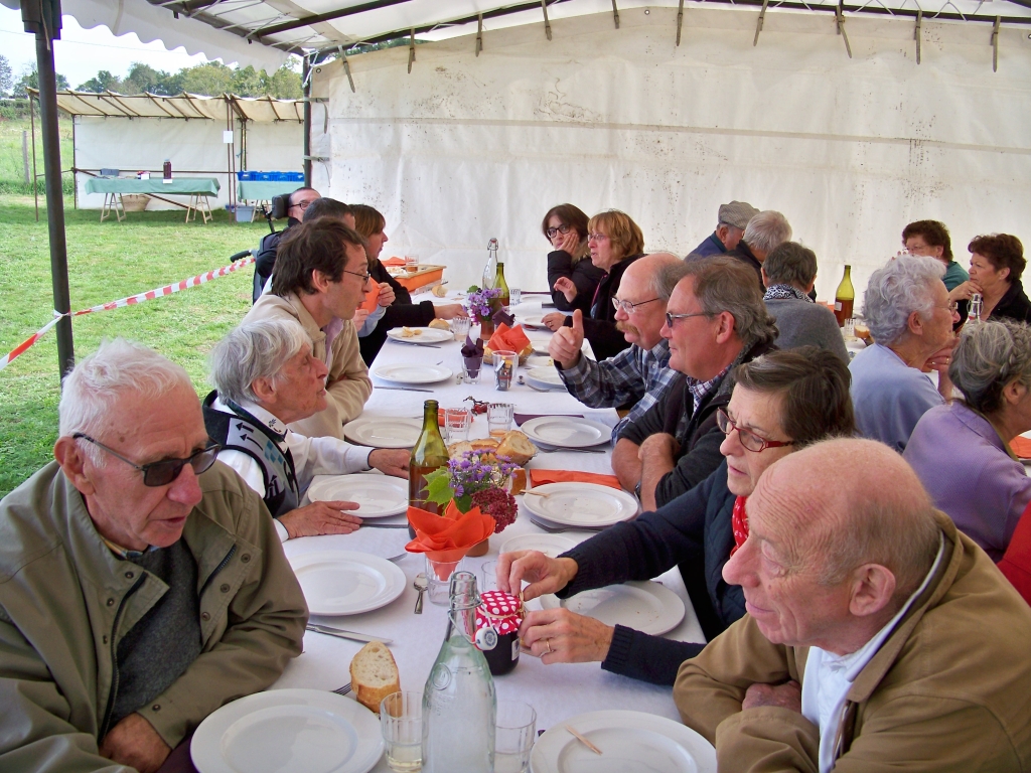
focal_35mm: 33
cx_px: 516
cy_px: 386
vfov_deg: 42.9
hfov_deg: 55.4
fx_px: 983
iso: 100
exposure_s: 1/250
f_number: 2.8
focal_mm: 5.85
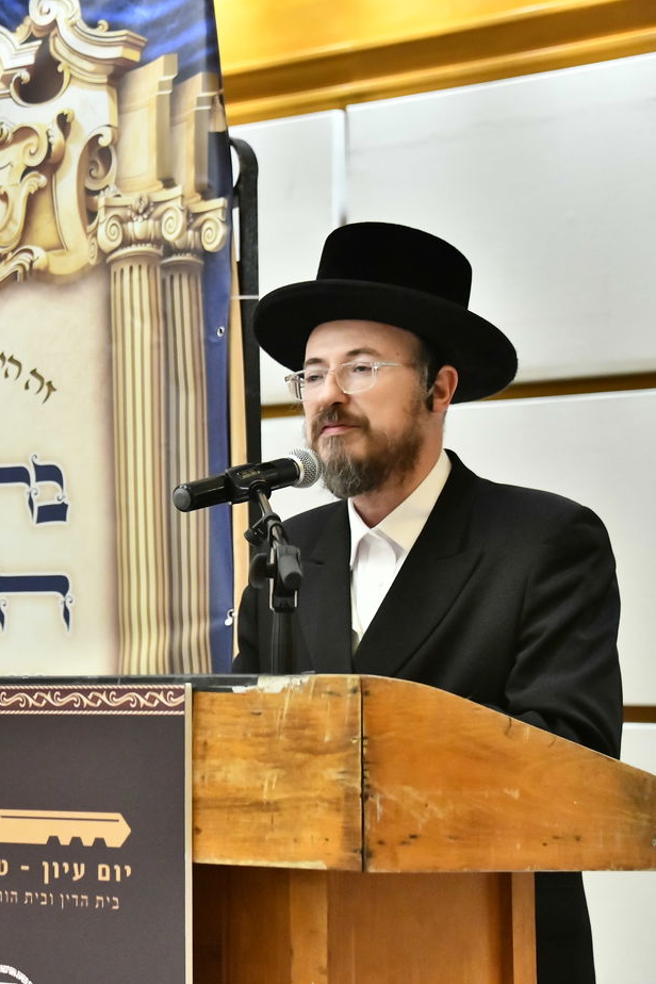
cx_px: -27
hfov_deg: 12.7
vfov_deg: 19.3
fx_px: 2897
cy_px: 490
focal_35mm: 106
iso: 5000
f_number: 5
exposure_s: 1/80
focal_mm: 70
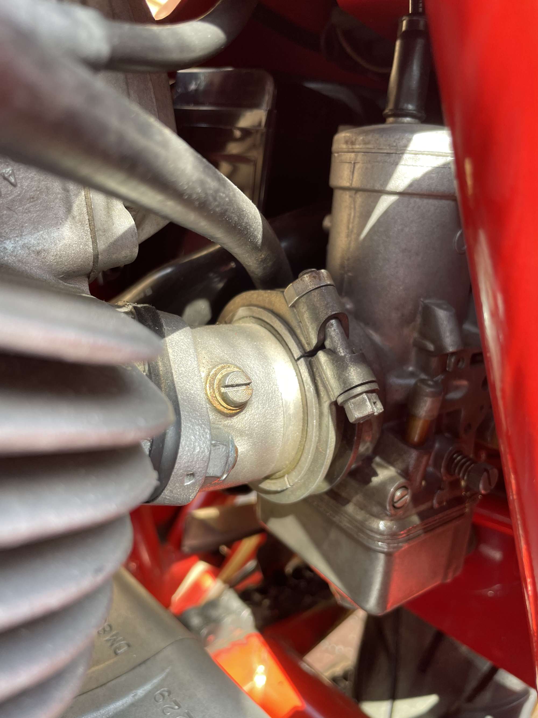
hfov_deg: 53.1
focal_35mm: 26
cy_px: 359
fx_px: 539
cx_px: 269
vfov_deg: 67.3
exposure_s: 1/121
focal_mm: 4.2
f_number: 1.6
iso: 40
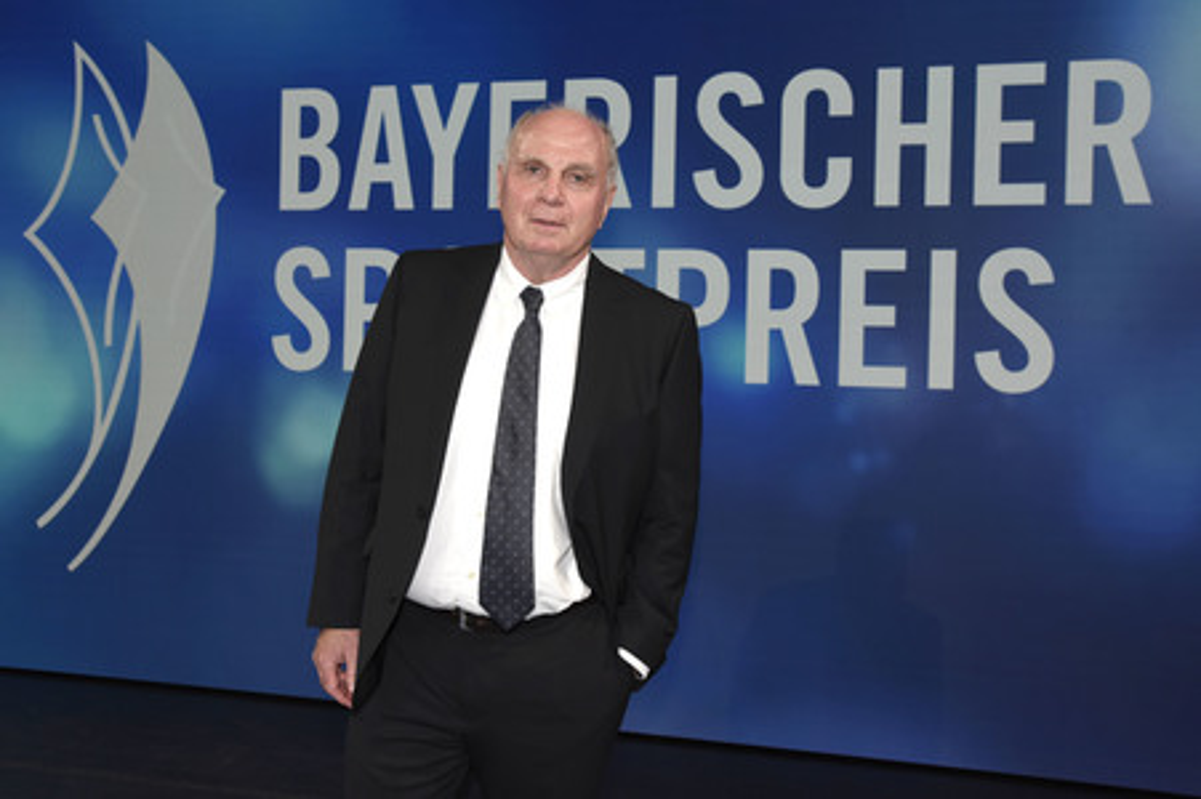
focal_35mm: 32
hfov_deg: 58.8
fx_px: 1067
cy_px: 400
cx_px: 600
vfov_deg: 41.1
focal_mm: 32
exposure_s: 1/100
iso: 800
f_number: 6.3
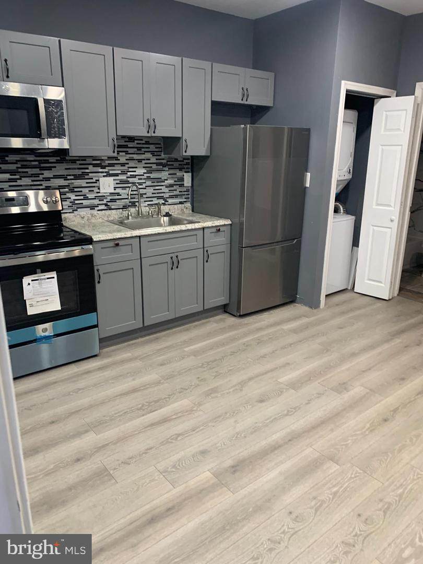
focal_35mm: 26
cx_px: 212
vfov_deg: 67.3
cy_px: 282
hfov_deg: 53.1
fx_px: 424
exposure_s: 1/60
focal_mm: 4.25
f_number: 1.8
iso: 160
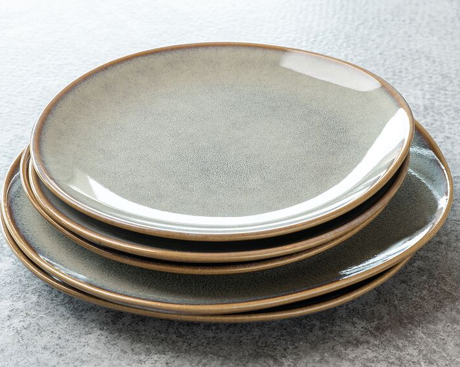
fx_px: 1320
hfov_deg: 19.8
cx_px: 234
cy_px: 182
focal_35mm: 97
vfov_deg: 15.9
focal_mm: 85
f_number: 14
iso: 100
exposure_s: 1/1.67
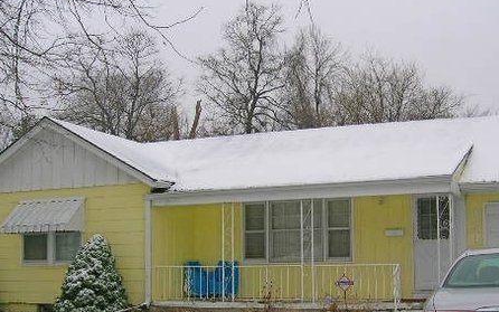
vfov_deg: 25.2
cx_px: 316
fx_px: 694
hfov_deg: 39.3
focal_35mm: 51
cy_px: 218
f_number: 4.9
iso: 50
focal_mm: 5.7
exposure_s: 1/78.6
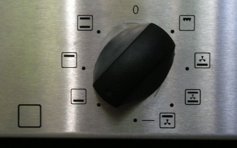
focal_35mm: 131
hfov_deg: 15.9
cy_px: 50
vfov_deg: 10.0
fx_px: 846
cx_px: 102
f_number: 4.7
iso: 400
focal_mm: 17.1
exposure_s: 1/34.8
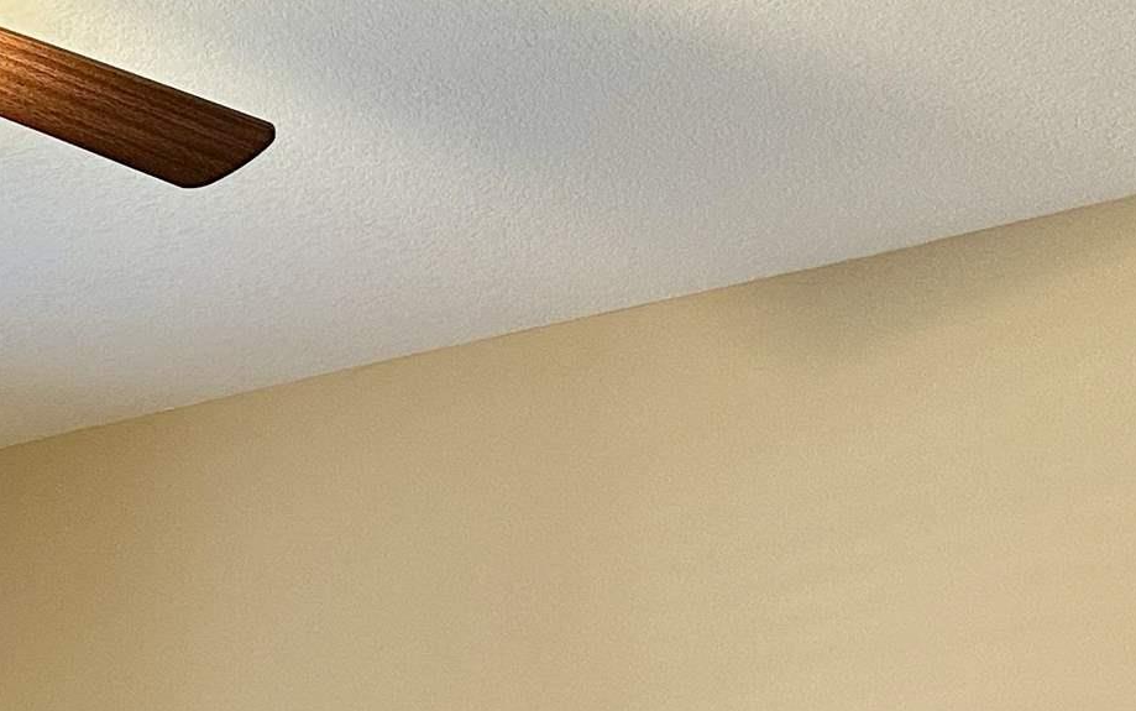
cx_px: -399
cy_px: 1237
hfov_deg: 21.6
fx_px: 2632
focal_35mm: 85
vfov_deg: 13.9
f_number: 1.78
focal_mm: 6.86
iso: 250
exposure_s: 1/60
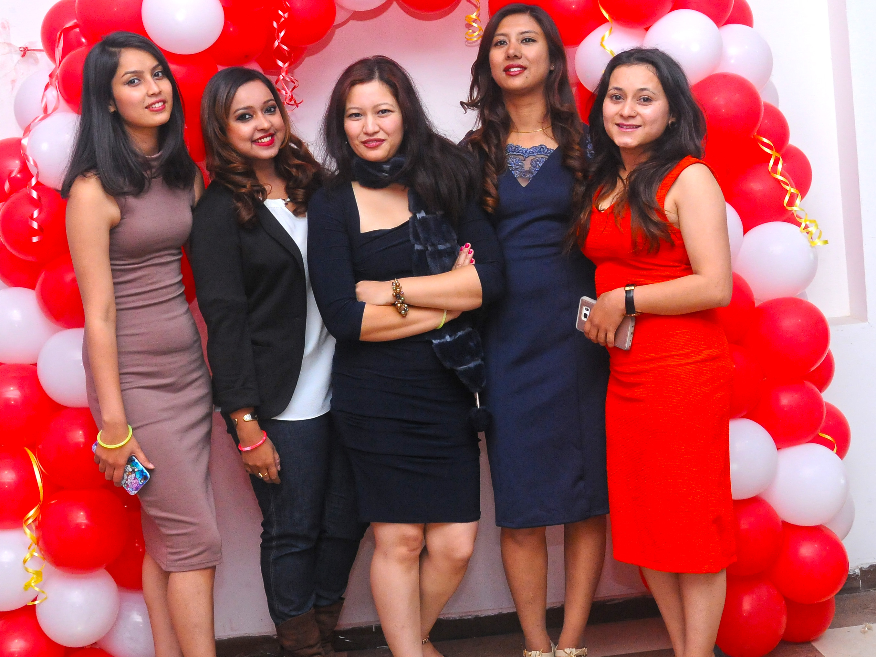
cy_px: 216
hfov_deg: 45.7
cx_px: 497
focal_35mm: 41
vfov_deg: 34.8
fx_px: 1038
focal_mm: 18
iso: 1000
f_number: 6.3
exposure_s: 1/40
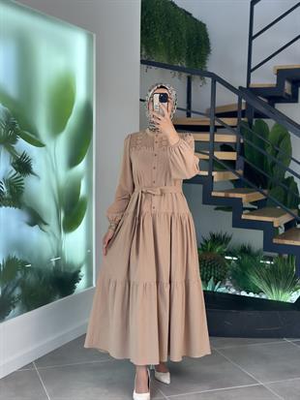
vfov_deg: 39.6
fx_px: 554
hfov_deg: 30.3
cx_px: 150
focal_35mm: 48
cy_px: 200
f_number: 1.78
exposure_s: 1/340
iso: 80
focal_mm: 6.86
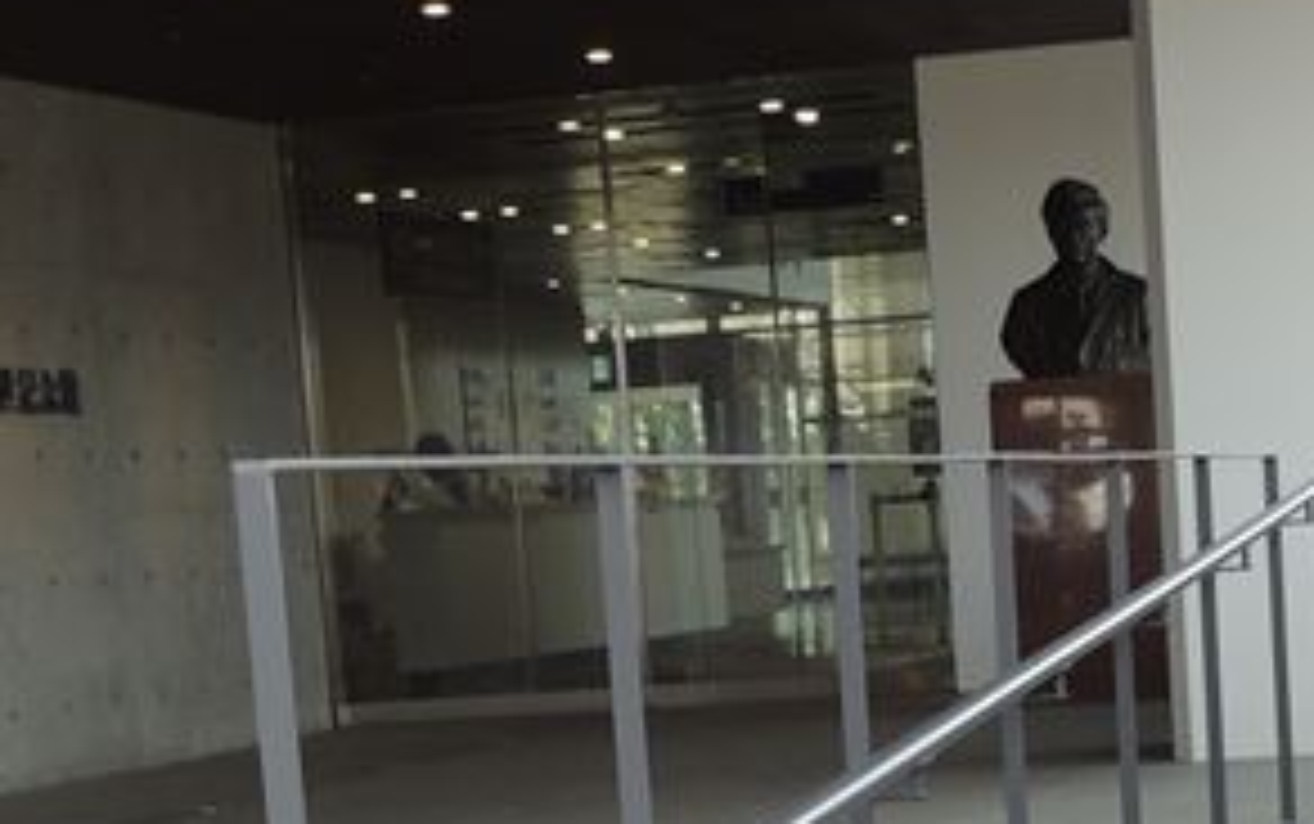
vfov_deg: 10.6
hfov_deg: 17.9
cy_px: 1475
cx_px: 900
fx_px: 4157
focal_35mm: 116
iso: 100
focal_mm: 5.3
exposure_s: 1/160
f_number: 3.1
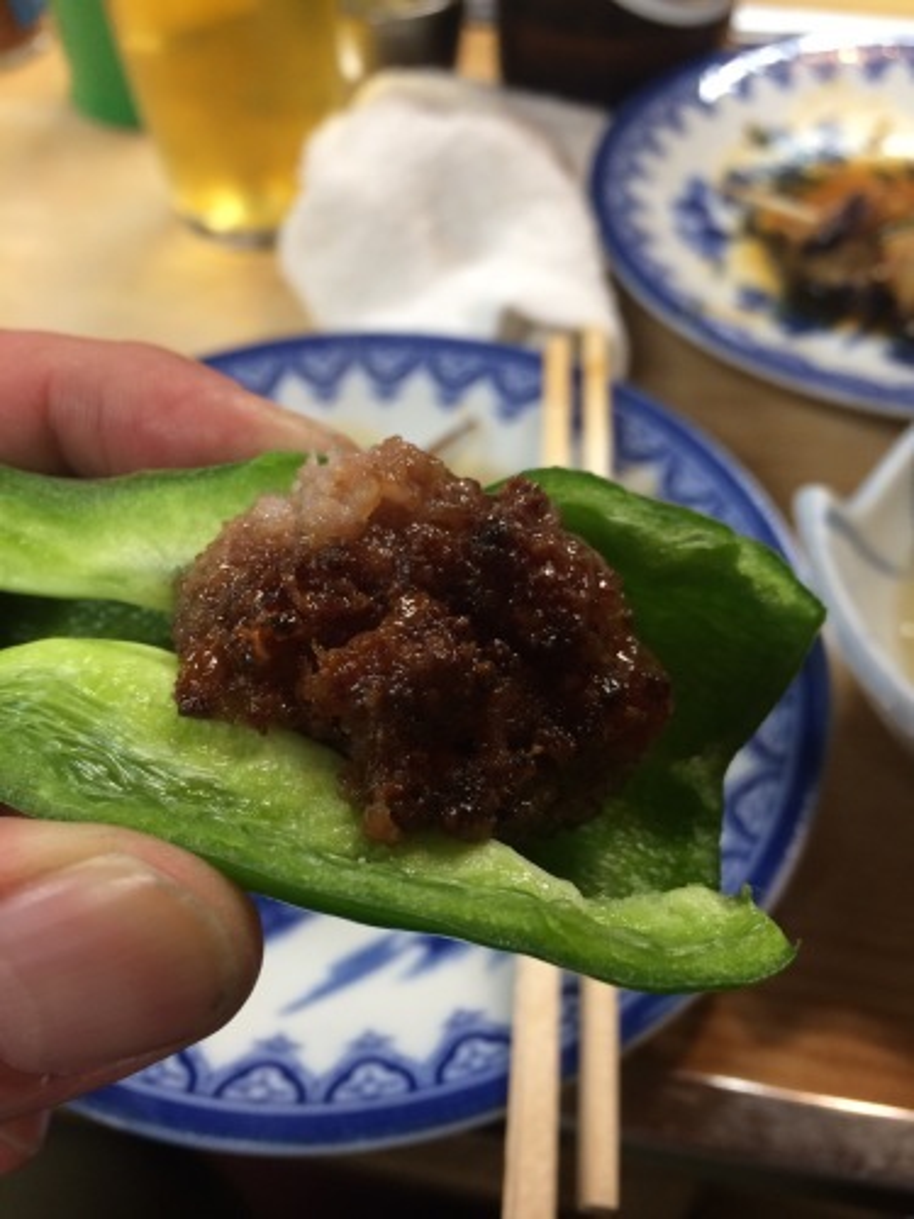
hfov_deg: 48.2
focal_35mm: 29
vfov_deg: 61.7
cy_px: 610
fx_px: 1021
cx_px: 457
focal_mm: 4.15
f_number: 2.2
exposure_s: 1/30
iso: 100
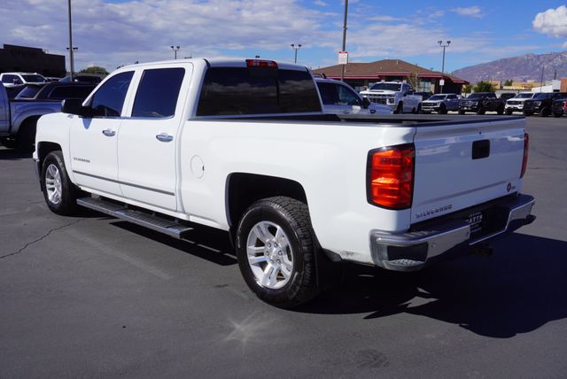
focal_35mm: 34
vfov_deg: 38.4
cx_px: 284
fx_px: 544
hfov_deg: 55.1
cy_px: 190
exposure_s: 1/320
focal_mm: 23
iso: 100
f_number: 10
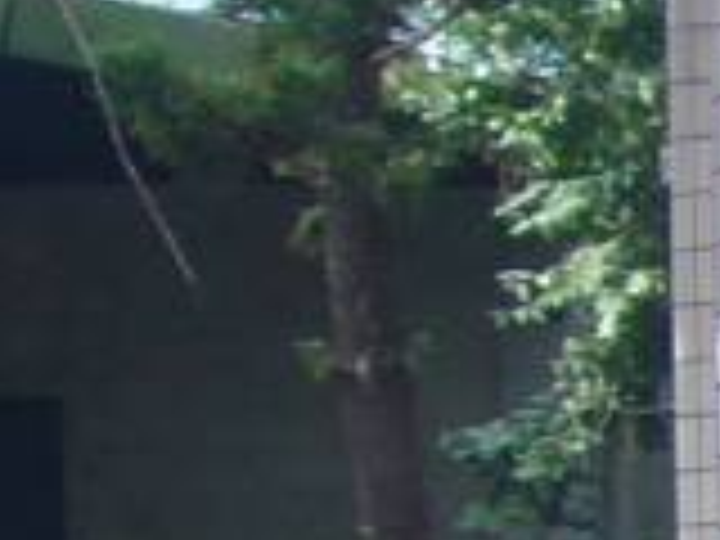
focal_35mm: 263
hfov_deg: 6.4
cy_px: 1544
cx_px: 2619
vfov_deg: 5.4
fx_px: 5470
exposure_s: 1/200
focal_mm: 5.7
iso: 80
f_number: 3
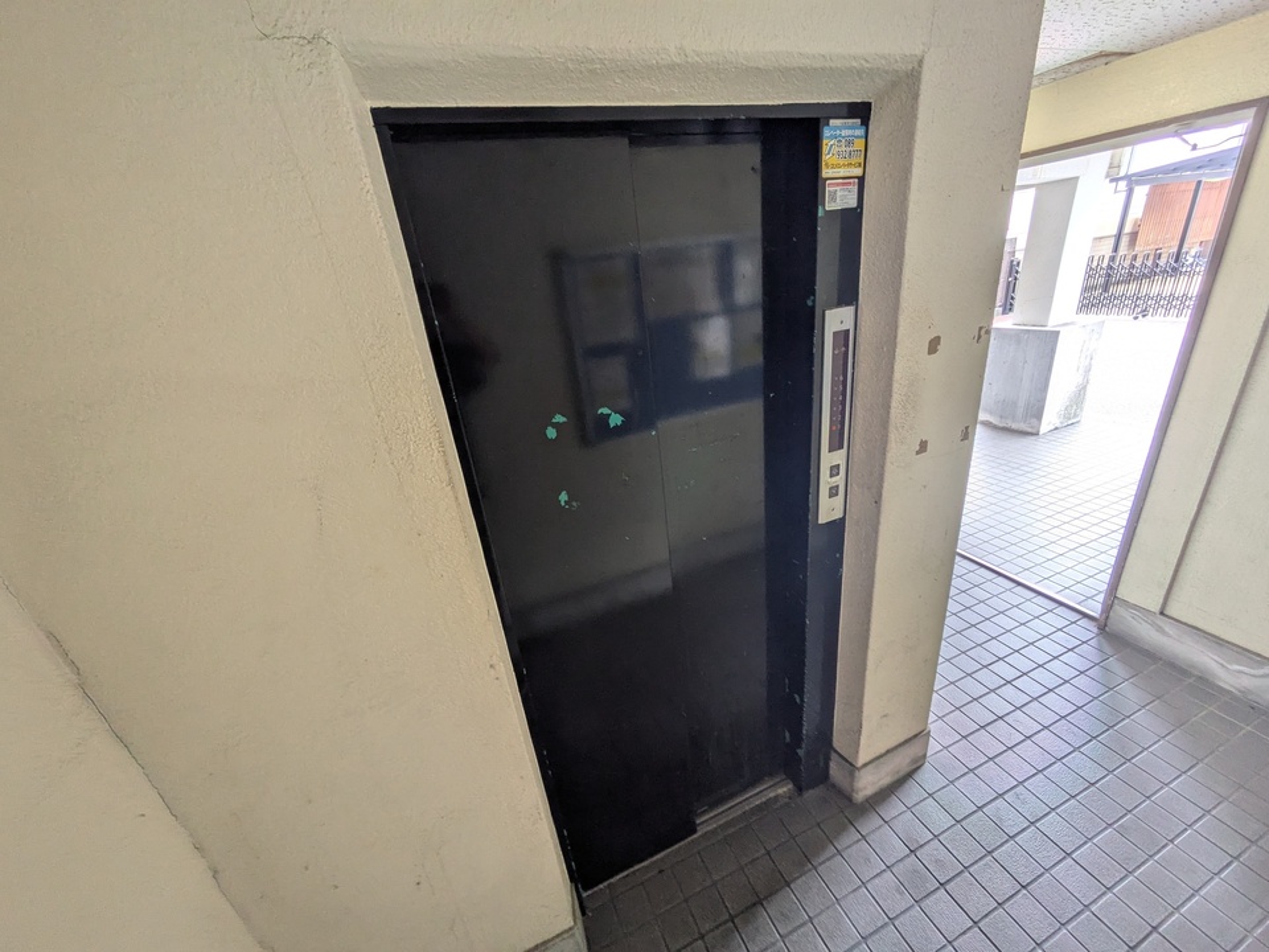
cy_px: 476
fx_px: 513
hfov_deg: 102.1
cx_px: 634
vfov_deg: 85.7
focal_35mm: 14
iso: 28
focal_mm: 1.83
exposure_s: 1/33.3
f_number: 2.2
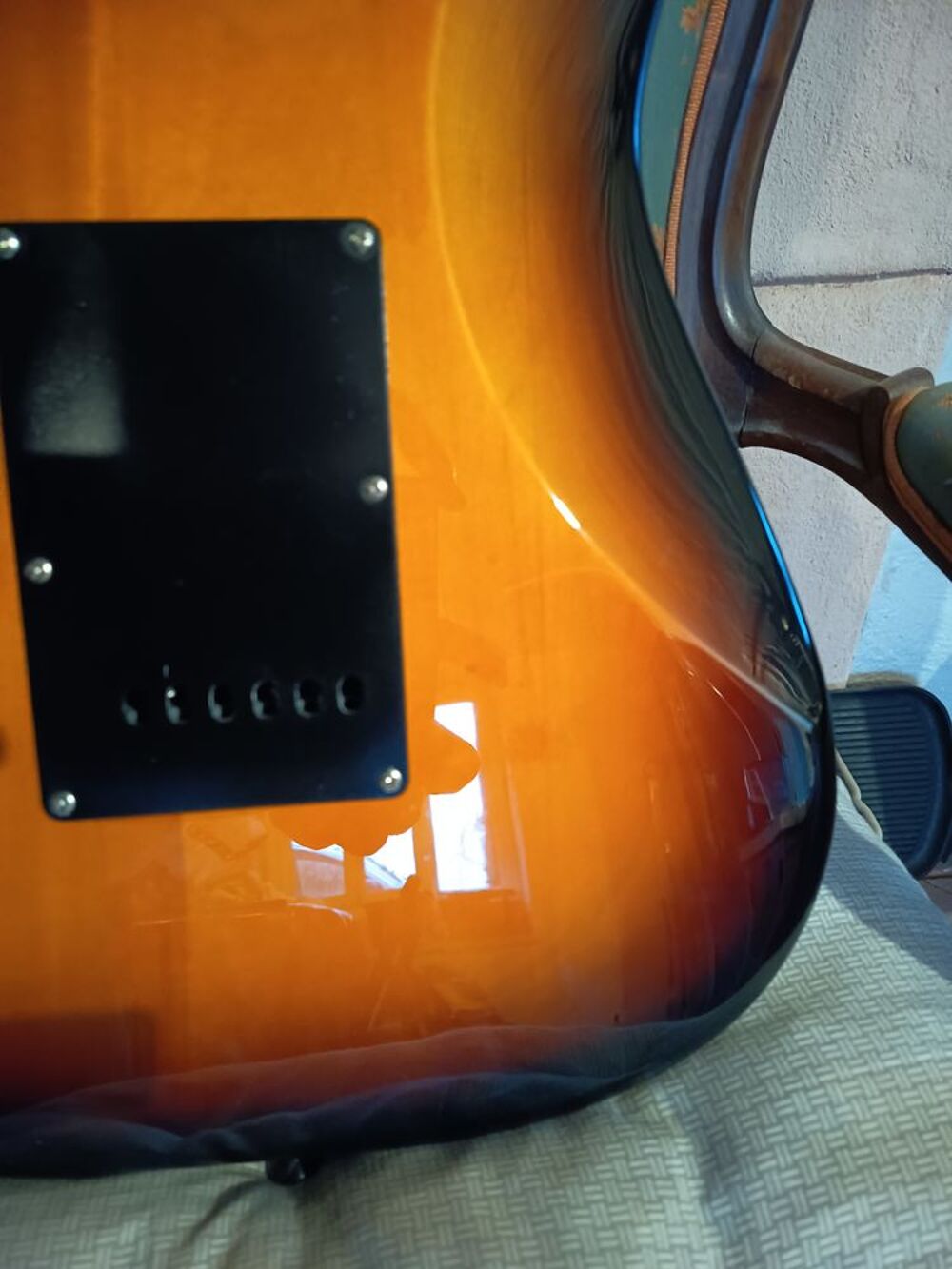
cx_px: 476
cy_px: 634
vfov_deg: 71.6
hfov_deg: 56.8
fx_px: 880
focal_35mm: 24
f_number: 1.7
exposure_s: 1/16.7
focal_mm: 5.24
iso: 3350
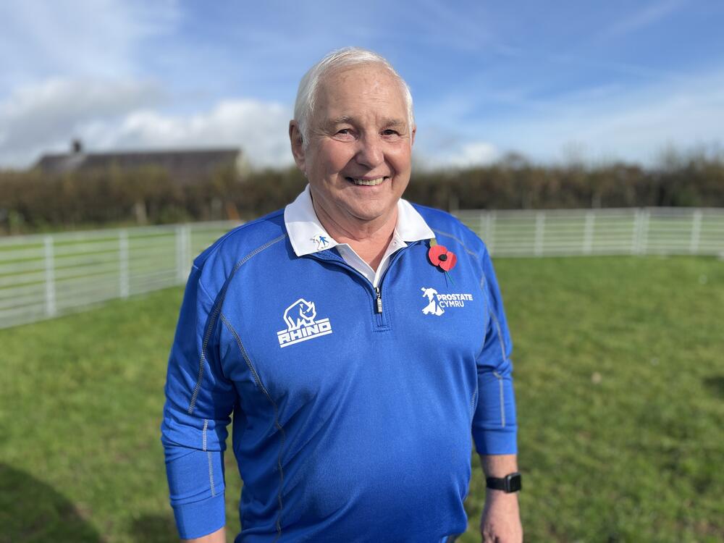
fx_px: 544
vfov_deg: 53.1
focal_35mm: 26
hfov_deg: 67.3
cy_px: 272
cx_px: 362
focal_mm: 5.1
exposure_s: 1/3311
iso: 50
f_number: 1.6
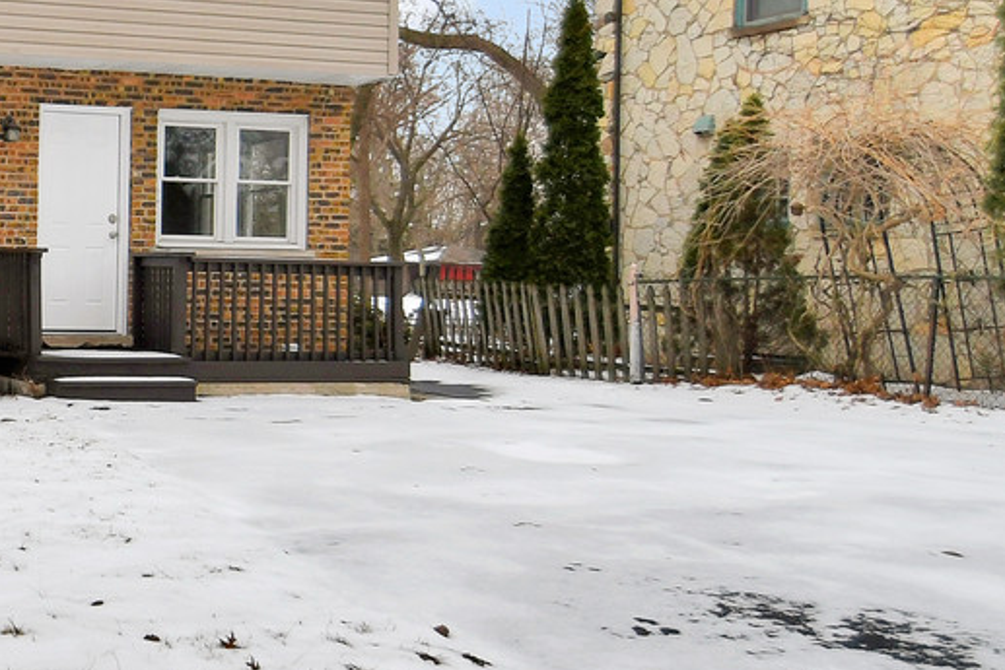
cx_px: -97
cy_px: 194
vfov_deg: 28.4
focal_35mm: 47
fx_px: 1312
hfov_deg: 35.8
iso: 400
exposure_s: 1/1250
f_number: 8
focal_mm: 10
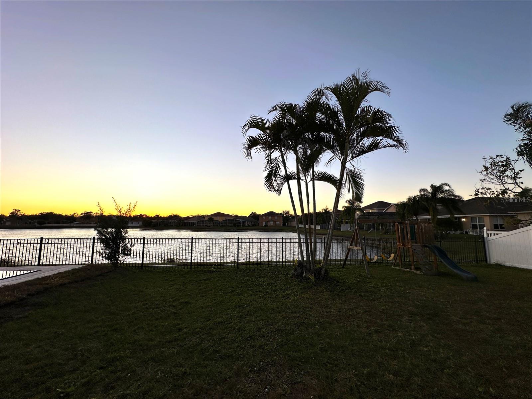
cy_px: 200
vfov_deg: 85.7
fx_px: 215
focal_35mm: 14
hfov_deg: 102.1
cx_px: 266
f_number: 2.2
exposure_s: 1/352
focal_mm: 2.22
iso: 40
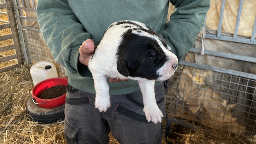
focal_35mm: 29
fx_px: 197
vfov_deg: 39.8
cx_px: 130
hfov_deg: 66.1
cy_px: 51
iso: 500
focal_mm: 4.2
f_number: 1.6
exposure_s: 1/25
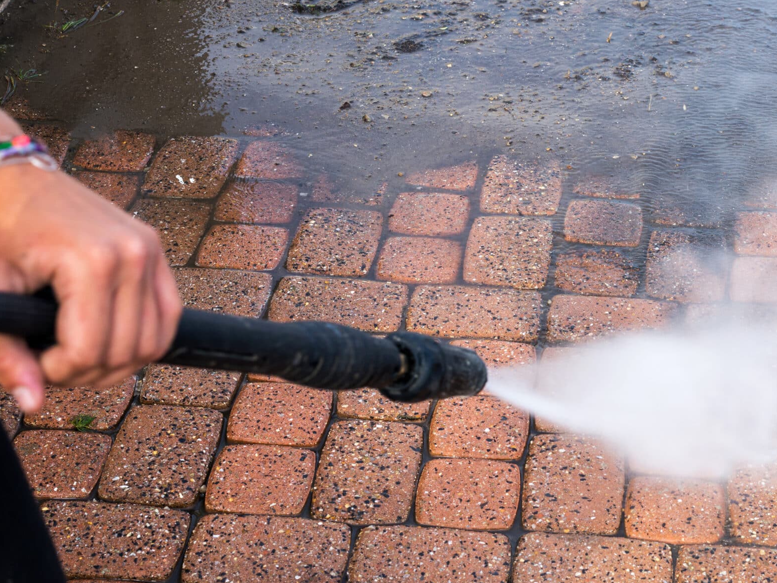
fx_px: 1774
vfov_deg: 18.6
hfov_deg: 24.3
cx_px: 628
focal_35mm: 79
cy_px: 399
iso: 200
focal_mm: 50
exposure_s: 1/400
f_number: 10
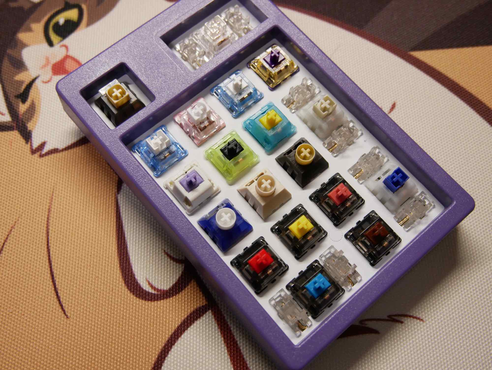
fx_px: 569
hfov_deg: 46.8
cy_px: 185
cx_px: 246
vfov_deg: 36.0
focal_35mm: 40
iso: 800
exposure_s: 1/60
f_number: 4.5
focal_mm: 20
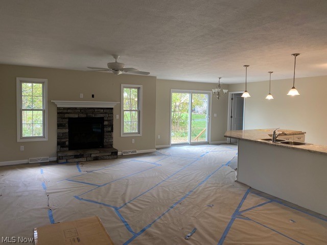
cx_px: 164
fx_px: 246
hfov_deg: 67.3
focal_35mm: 26
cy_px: 122
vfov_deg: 53.1
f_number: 1.8
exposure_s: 1/60
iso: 64
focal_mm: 4.25
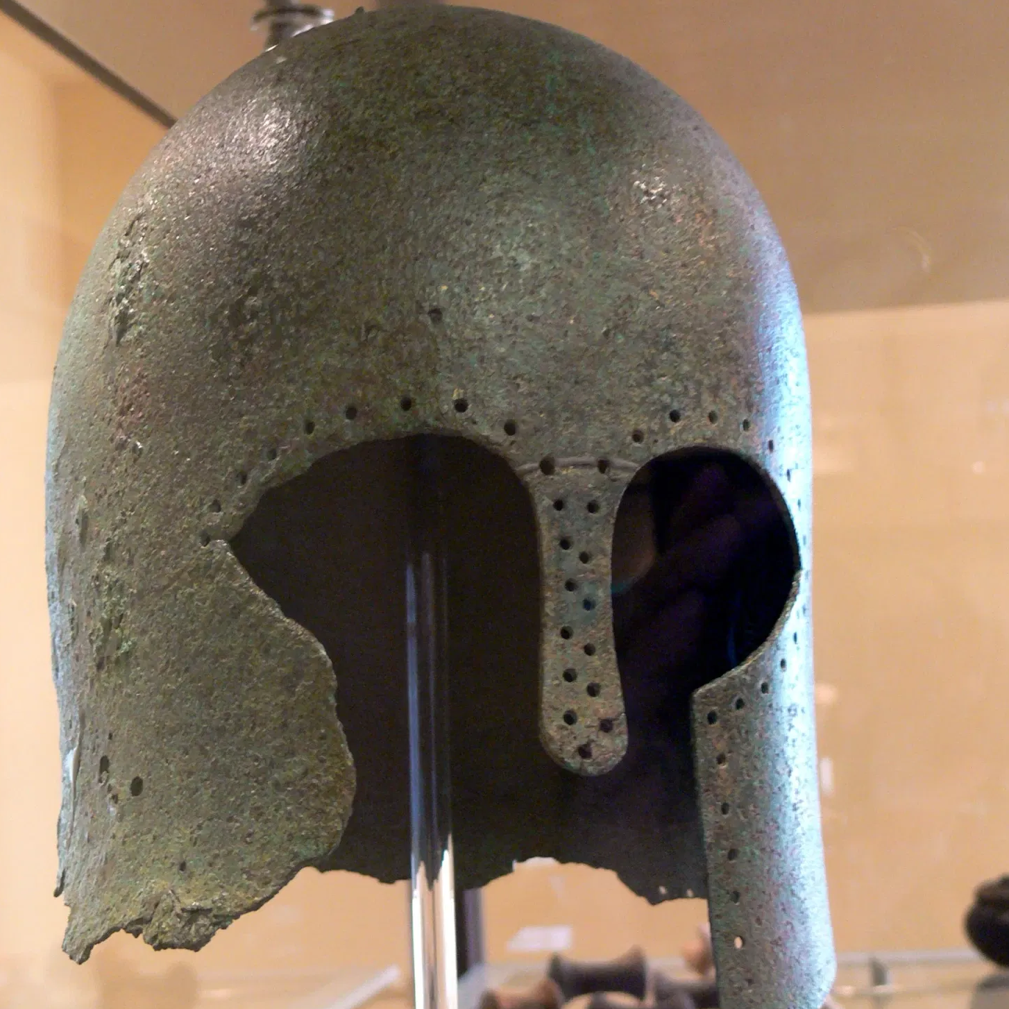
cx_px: 512
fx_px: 2012
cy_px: 577
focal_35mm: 61
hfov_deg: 28.2
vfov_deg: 28.1
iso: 200
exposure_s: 1/8
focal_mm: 9.7
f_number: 3.2
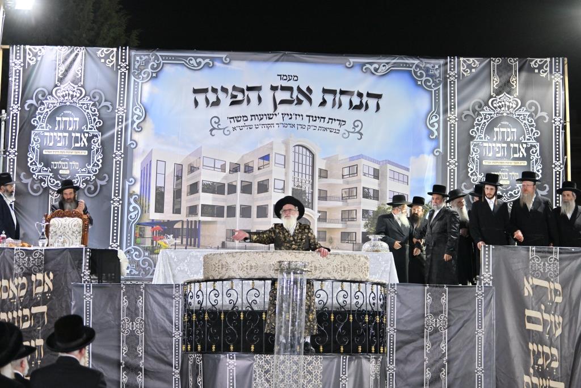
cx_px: 290
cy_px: 194
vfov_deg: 19.5
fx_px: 1130
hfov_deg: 28.8
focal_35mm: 70
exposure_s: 1/200
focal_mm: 70
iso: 1600
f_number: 2.8
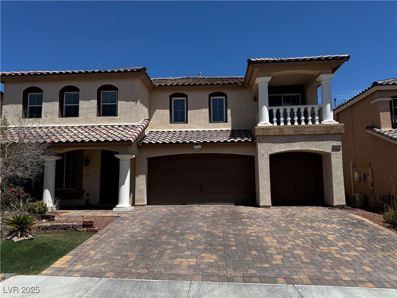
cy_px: 149
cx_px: 198
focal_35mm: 24
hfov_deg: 71.6
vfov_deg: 56.8
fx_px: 275
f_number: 1.78
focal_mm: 6.76
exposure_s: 1/5348
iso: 80
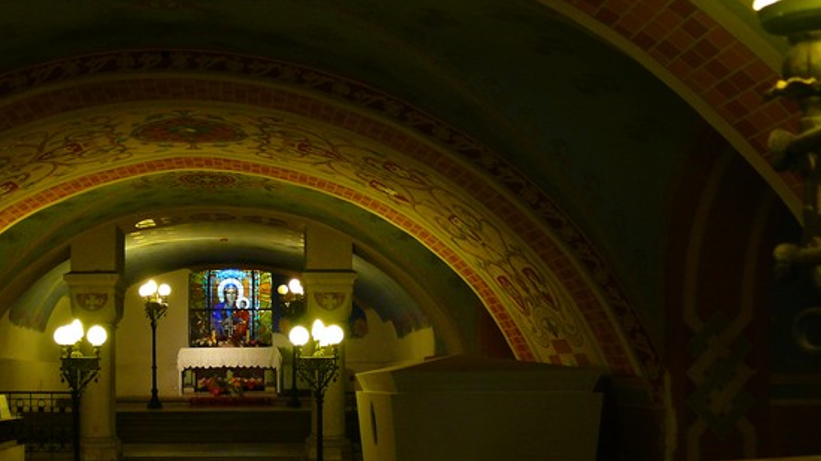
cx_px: 310
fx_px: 1132
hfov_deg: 39.6
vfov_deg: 22.9
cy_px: 333
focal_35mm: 52
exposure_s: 1/8
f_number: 2.8
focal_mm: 7.4
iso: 200
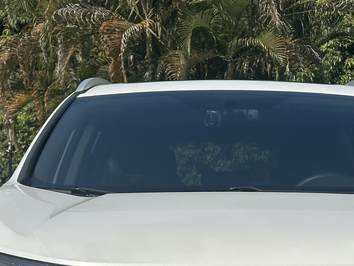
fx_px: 1360
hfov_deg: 14.8
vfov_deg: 11.1
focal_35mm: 133
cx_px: 227
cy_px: 244
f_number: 1.78
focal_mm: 6.86
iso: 64
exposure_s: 1/7634
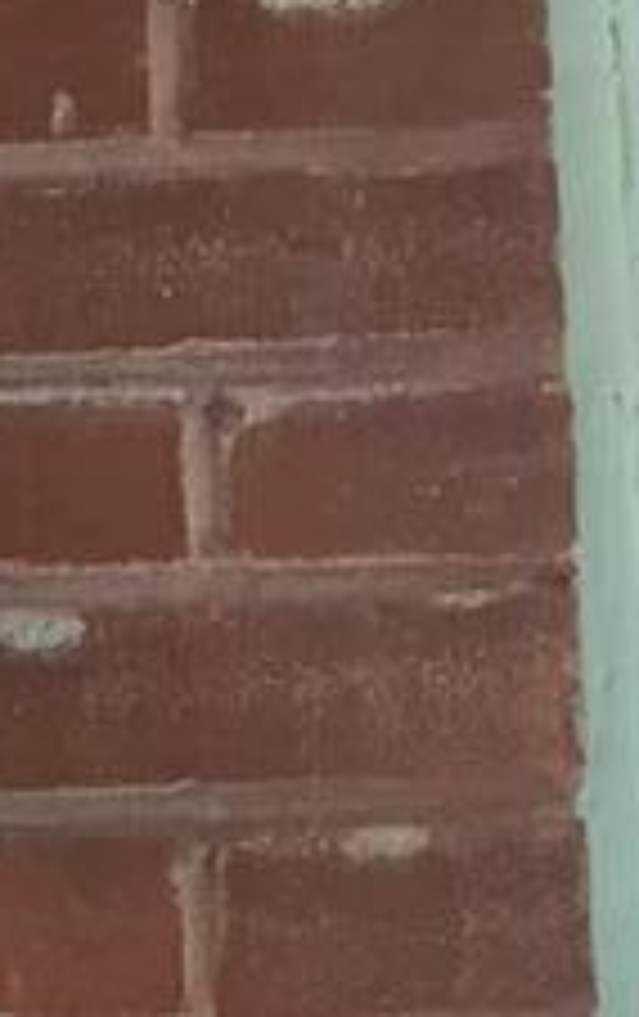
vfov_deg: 13.1
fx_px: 3858
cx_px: -634
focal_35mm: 139
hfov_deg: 8.9
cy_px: 1989
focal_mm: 4.15
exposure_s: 1/30
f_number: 2.2
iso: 32
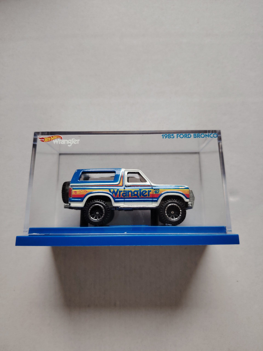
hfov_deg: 56.8
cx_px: 132
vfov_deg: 71.6
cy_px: 176
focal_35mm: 24
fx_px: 243
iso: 566
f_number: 1.75
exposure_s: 1/50
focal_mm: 5.25
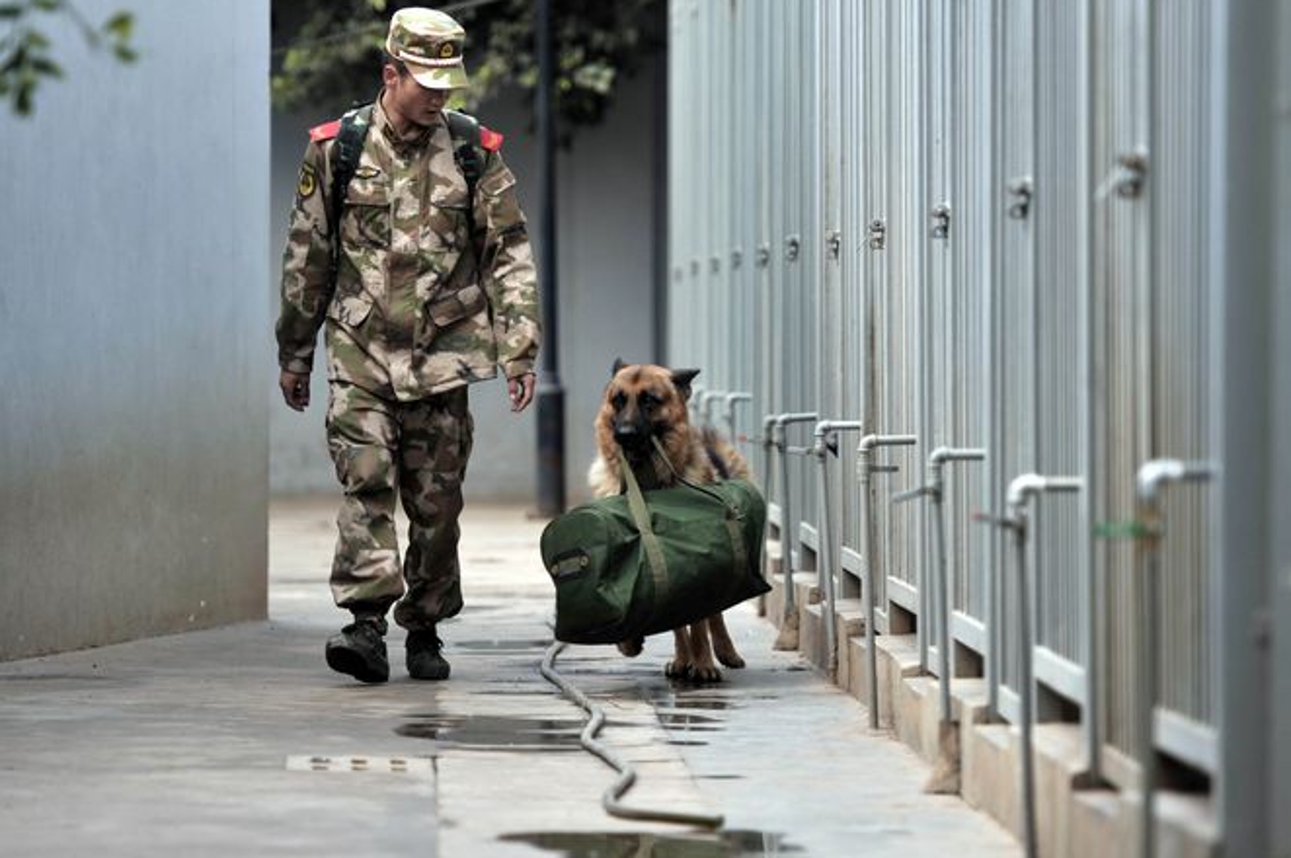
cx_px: 595
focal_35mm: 204
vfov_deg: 6.7
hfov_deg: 10.1
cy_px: 417
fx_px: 7308
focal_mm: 150
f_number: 2.8
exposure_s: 1/500
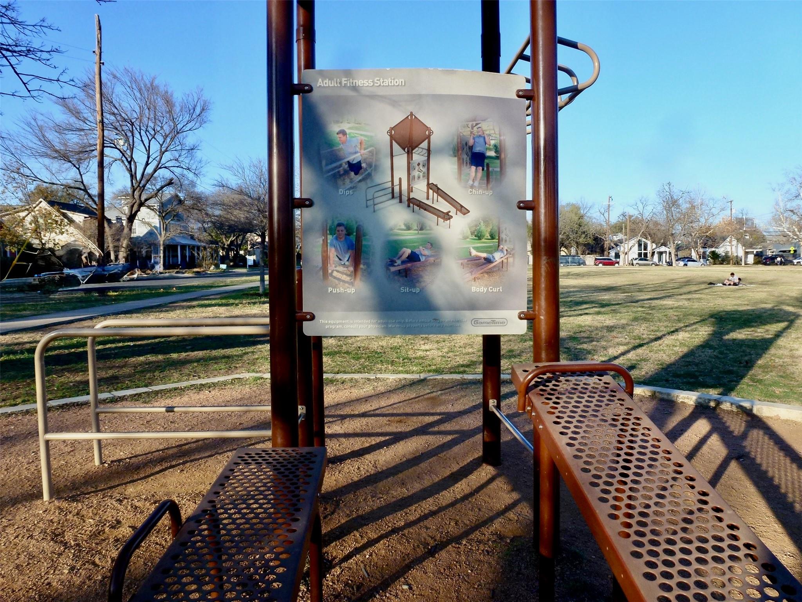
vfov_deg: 56.8
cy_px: 301
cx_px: 401
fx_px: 556
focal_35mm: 24
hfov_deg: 71.6
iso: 100
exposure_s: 1/320
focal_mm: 4.3
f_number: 4
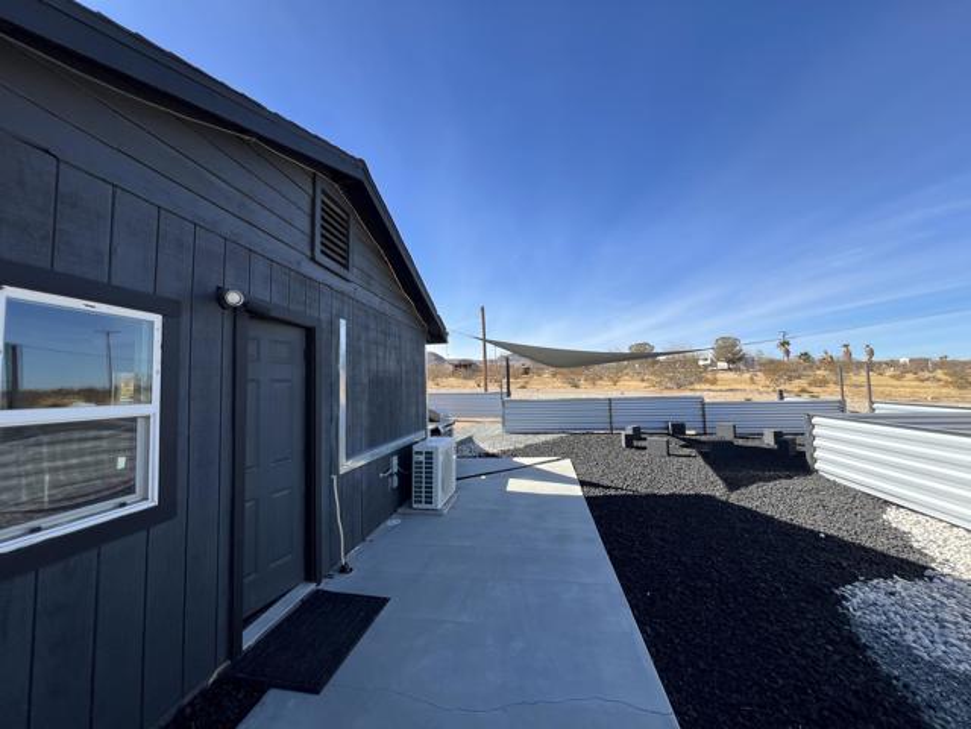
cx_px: 486
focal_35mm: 13
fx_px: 365
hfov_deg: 106.2
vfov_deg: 89.9
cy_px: 364
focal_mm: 1.57
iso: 32
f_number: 1.8
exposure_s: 1/1340
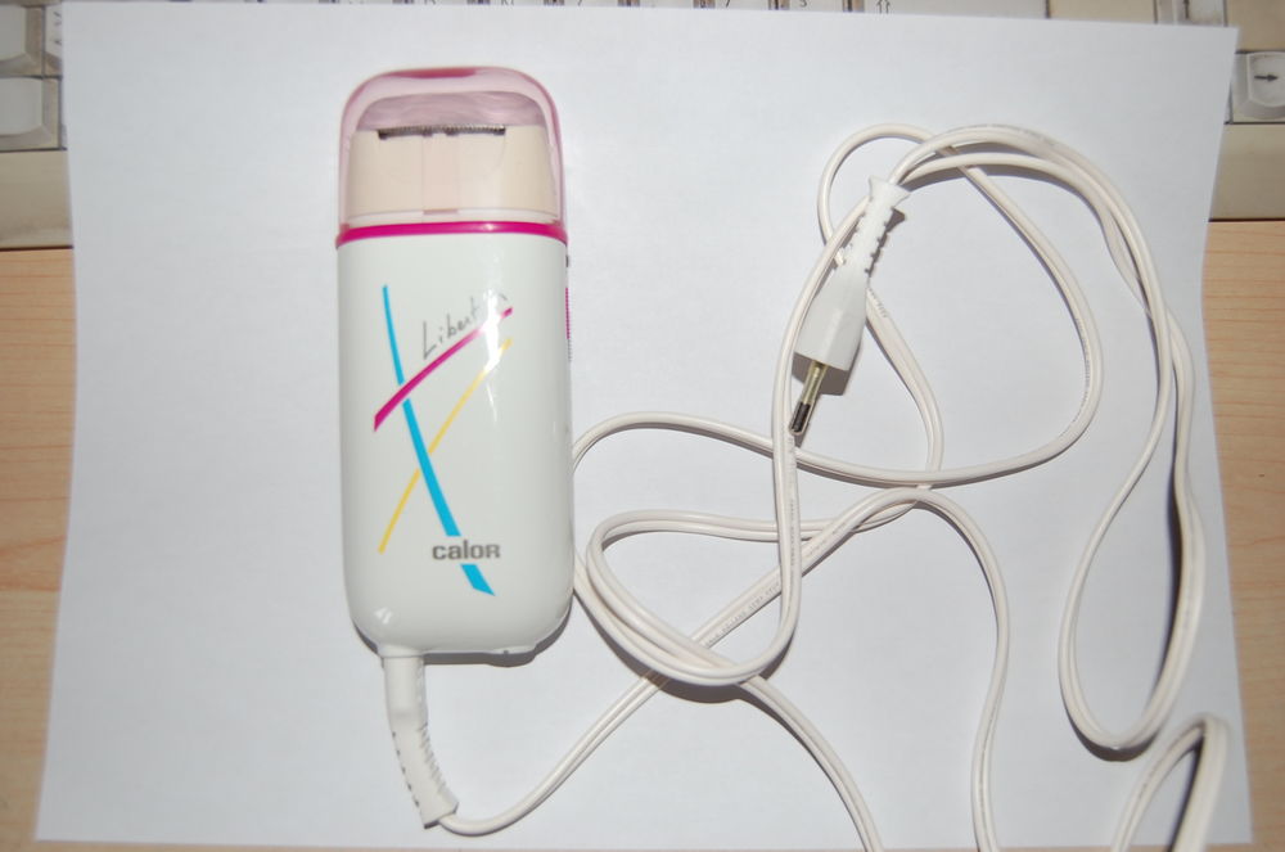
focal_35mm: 34
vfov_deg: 38.2
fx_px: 1229
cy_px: 426
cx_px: 642
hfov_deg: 55.2
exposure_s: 1/60
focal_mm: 23
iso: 250
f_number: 3.8
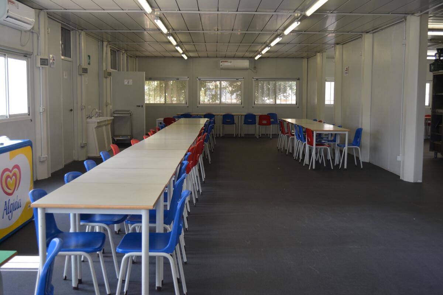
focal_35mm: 39
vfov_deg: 34.2
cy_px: 148
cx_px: 222
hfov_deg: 49.6
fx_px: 480
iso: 450
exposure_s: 1/60
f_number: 4.2
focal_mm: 26
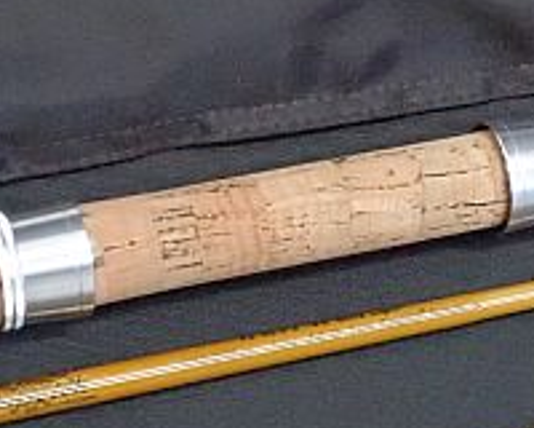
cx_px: 467
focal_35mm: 148
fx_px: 2339
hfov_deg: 12.9
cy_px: 51
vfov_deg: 10.4
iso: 1250
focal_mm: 6.86
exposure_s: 1/40
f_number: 3.5
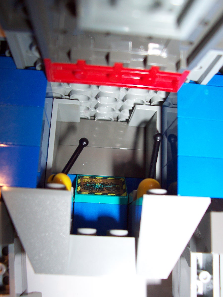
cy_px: 148
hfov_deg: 38.7
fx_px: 318
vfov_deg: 50.1
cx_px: 112
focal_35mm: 37
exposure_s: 1/60
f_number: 2.8
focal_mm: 5.6
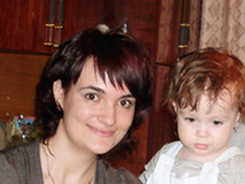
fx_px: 666
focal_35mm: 94
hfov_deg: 20.7
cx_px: 180
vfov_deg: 15.6
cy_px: 152
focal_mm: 6.3
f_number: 2.8
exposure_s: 1/45
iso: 100
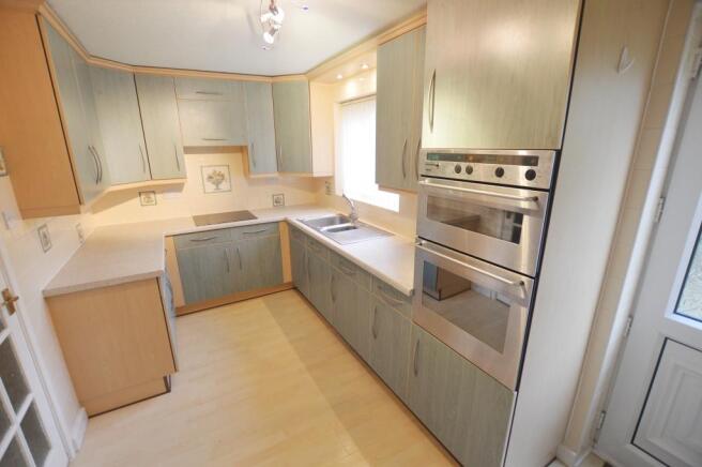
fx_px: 292
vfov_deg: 77.2
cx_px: 351
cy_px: 234
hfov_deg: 100.4
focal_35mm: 15
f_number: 3.5
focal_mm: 10
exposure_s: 1/60
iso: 720
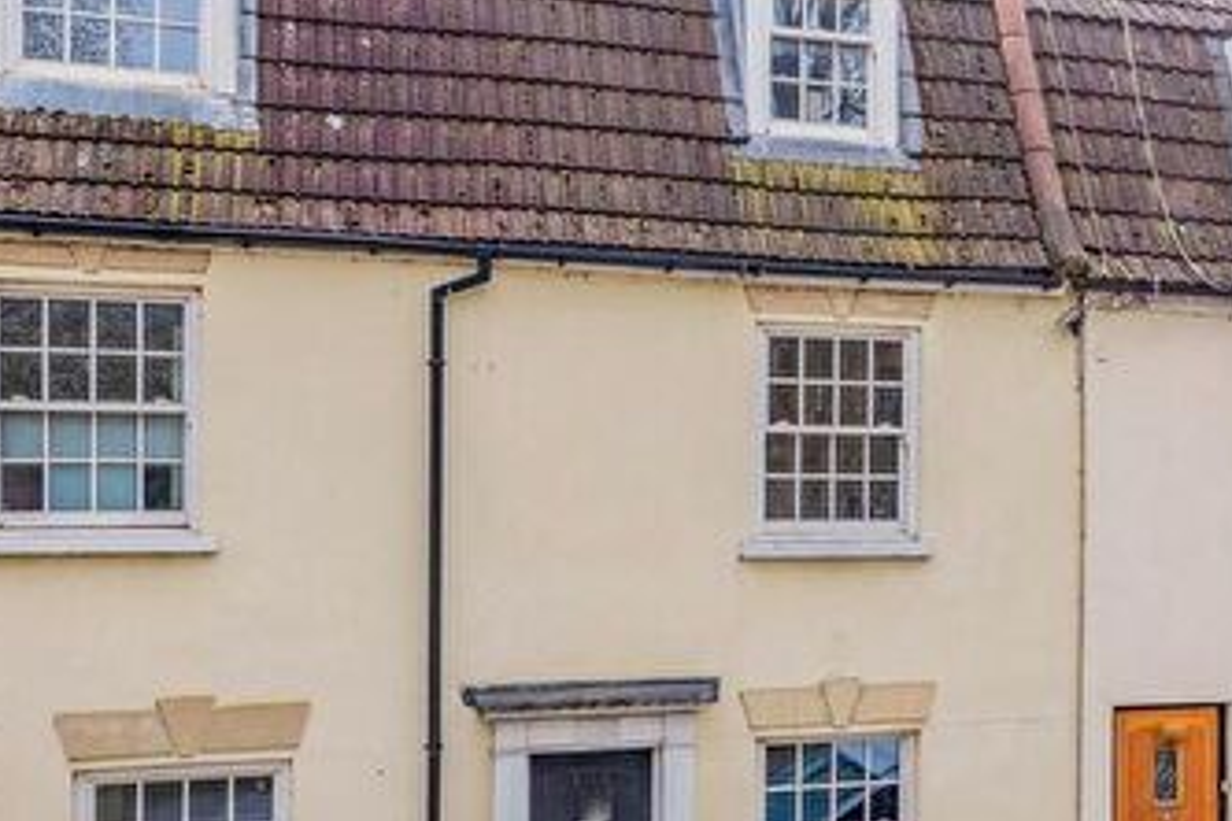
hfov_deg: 45.9
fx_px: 1437
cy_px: 623
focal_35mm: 42
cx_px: 795
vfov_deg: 31.3
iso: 400
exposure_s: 1/400
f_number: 8
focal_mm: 20
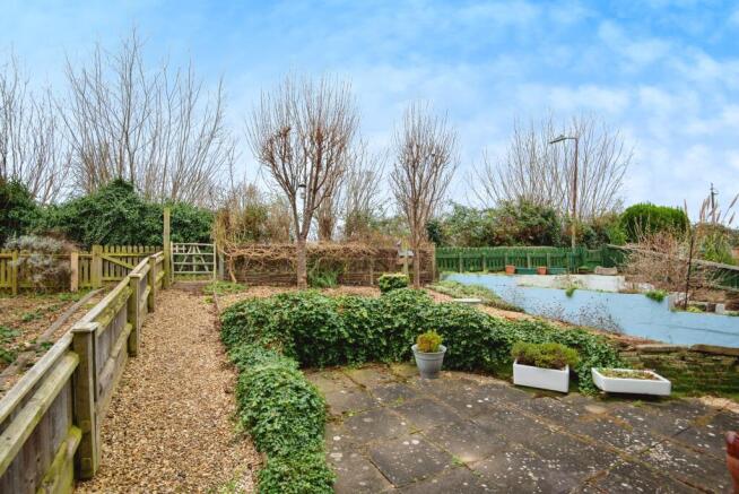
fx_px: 329
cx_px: 370
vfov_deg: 73.8
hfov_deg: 96.7
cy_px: 247
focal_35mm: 16
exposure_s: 1/10
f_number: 8
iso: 200
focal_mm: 16
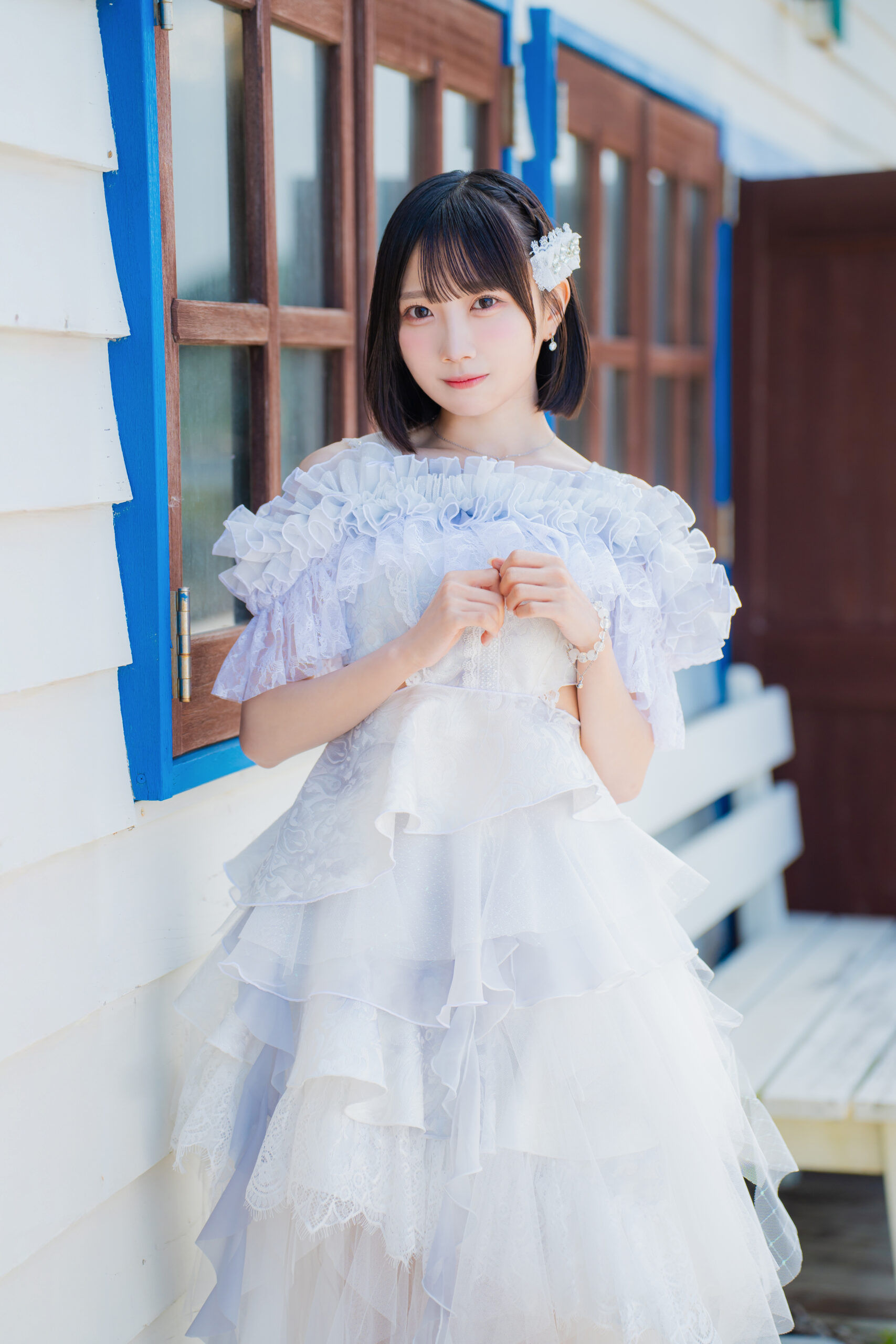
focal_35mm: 95
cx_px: 448
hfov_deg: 14.4
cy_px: 672
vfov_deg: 21.5
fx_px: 3546
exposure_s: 1/400
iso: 200
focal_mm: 95
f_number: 2.8
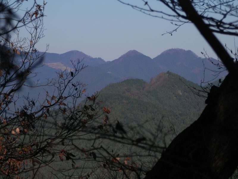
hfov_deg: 9.7
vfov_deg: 7.3
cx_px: 119
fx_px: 1403
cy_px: 90
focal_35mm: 204
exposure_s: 1/640
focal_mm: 36.5
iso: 80
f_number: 5.9
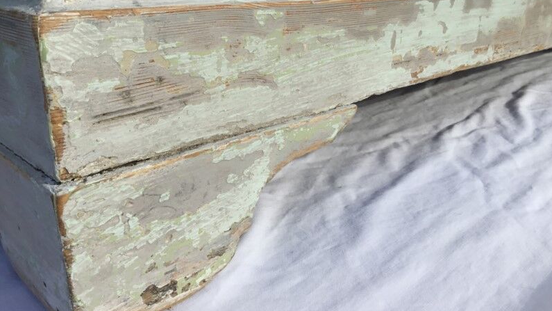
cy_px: 147
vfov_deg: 34.6
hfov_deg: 58.0
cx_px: 277
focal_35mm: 34
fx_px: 498
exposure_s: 1/1164
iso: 25
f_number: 2.4
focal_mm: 3.3
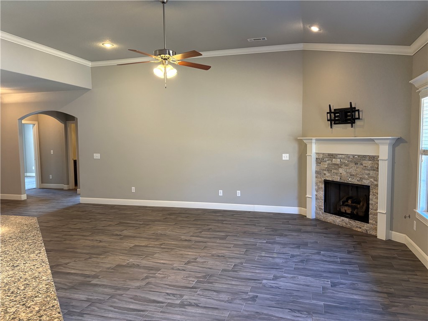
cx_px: 214
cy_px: 160
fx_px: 321
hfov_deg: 67.3
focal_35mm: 26
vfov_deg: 53.1
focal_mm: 5.96
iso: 200
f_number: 1.6
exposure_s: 1/60
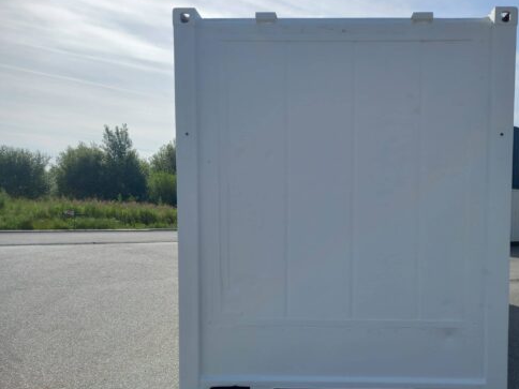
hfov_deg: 57.7
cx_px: 321
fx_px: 465
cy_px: 227
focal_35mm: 31
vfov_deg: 45.3
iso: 25
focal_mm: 4.6
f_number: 2
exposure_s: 1/926
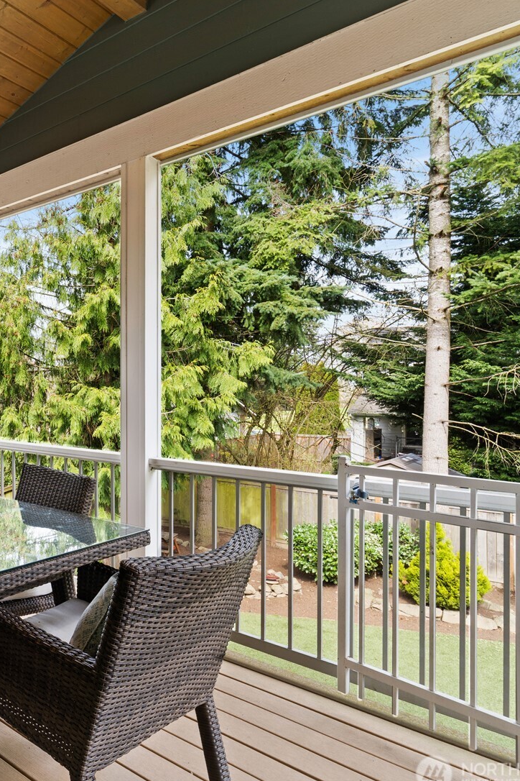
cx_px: -18
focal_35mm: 25
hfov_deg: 42.9
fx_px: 542
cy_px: 394
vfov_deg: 71.5
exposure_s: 1/8
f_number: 9
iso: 160
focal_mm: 16
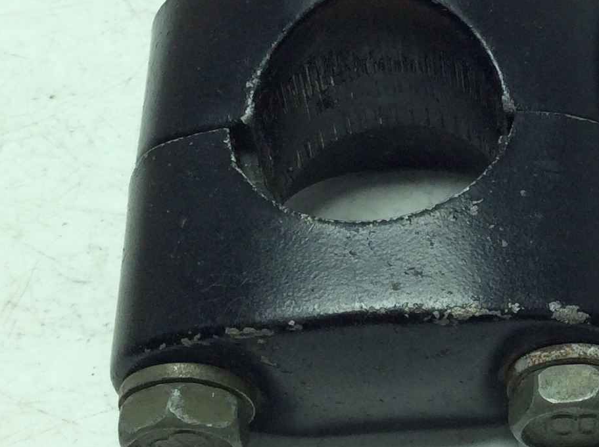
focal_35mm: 91
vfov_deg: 16.2
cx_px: 598
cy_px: 140
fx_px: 1573
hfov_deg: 20.9
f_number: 2.4
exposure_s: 1/369
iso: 32
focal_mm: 3.3
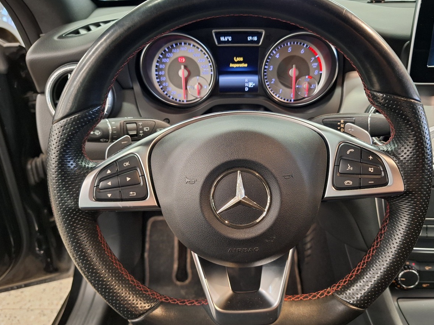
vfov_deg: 49.7
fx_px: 351
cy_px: 157
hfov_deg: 63.3
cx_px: 236
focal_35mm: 28
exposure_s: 1/25
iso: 400
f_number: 1.8
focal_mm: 5.54
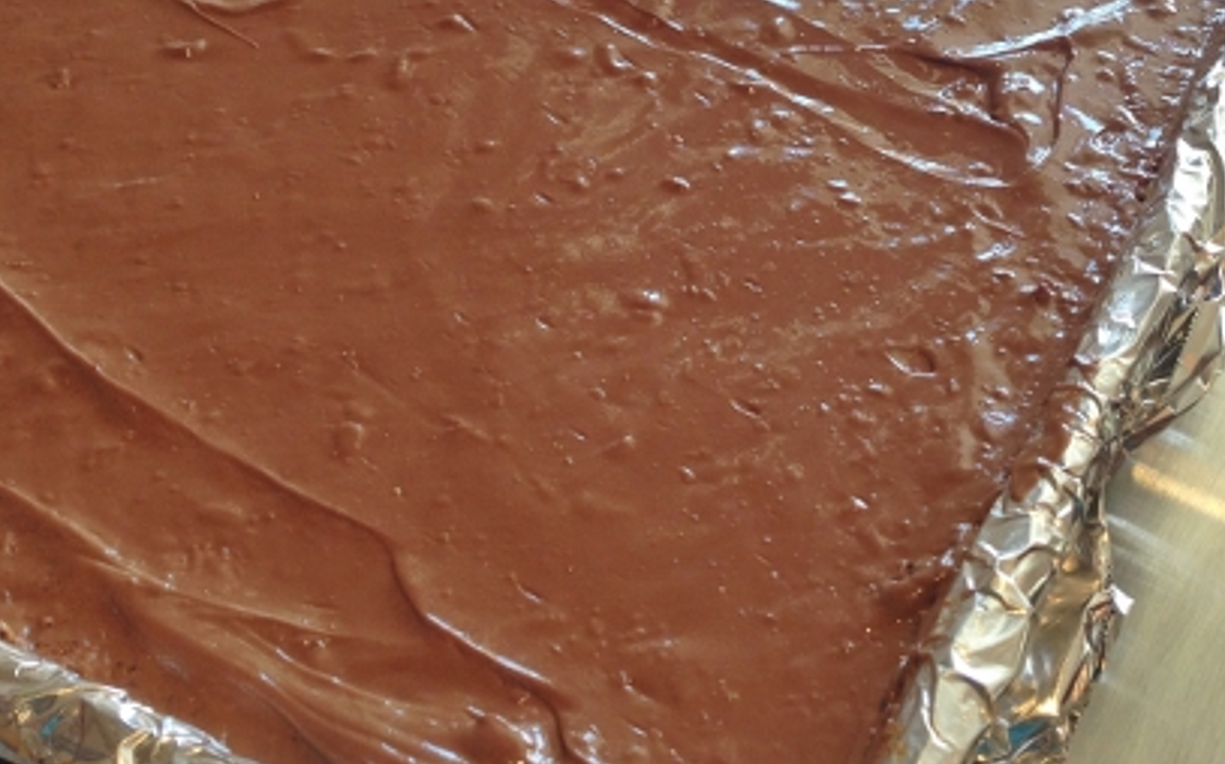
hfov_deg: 36.9
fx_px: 1835
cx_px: 650
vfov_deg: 23.4
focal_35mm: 55
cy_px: 229
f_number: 2.4
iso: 64
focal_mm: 4.12
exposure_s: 1/60
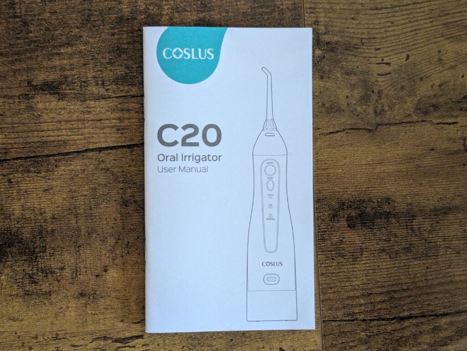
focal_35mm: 51
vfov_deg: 28.6
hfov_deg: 37.5
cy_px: 176
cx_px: 234
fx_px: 688
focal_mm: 5.43
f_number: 1.89
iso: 629
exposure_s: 1/25
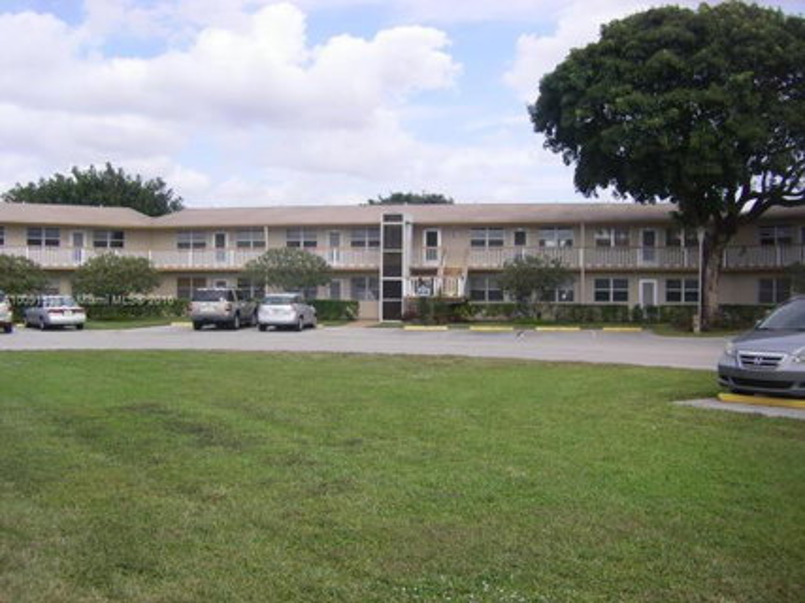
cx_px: 402
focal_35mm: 38
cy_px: 302
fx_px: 883
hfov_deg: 49.0
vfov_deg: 37.7
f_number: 3.5
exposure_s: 1/500
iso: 80
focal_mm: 6.3
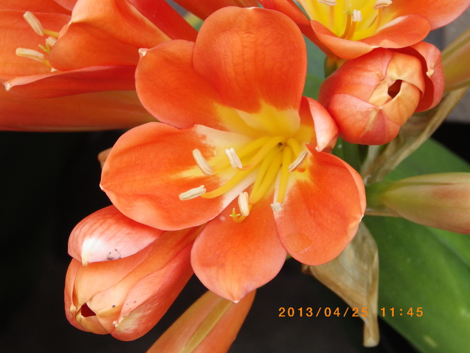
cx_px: 235
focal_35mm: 280
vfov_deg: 5.3
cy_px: 176
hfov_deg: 7.1
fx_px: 3802
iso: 250
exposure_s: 1/100
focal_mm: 50.1
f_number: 5.8
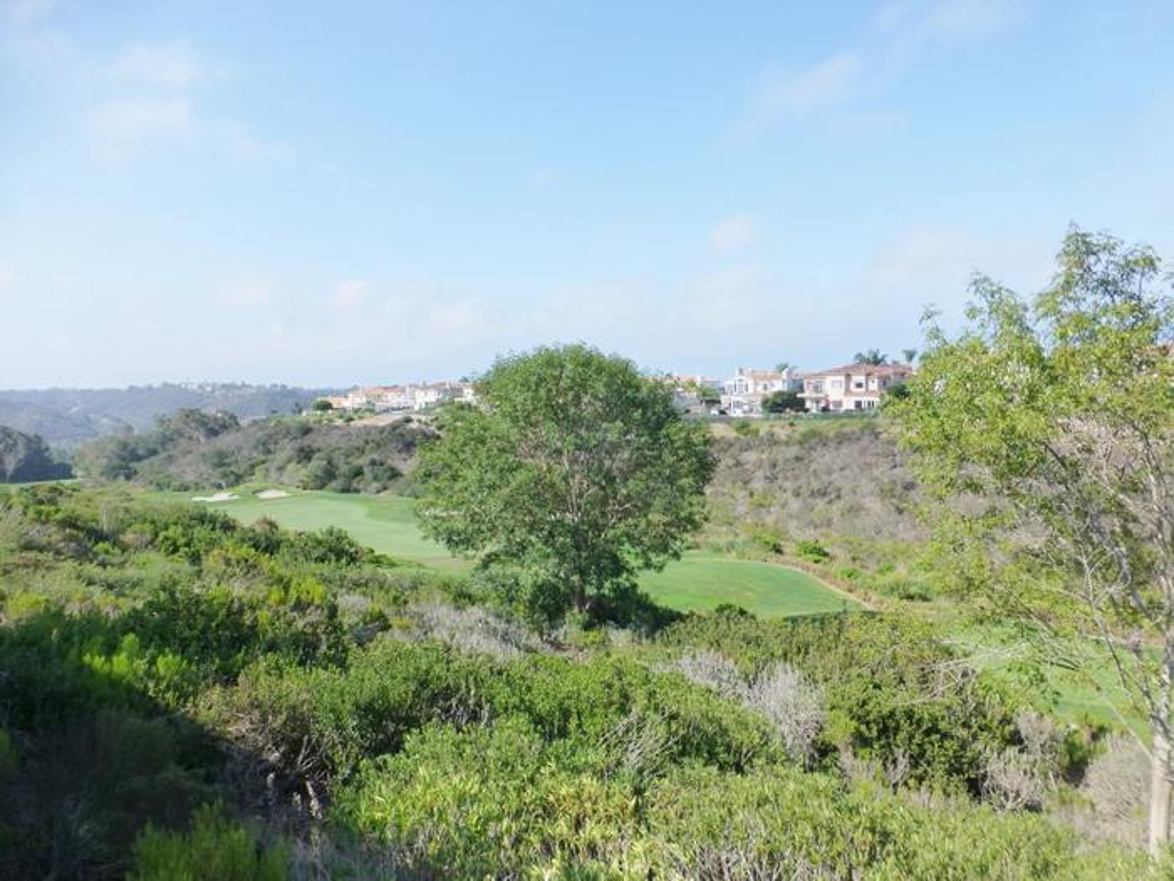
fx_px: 814
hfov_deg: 71.6
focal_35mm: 24
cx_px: 587
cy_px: 440
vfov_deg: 56.8
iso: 160
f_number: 4
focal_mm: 4.3
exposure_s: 1/640
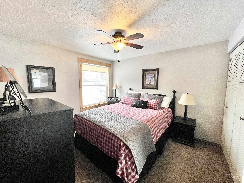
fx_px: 92
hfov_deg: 106.2
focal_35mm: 13
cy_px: 92
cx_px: 122
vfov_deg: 89.9
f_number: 1.8
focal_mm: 1.57
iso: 125
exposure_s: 1/120
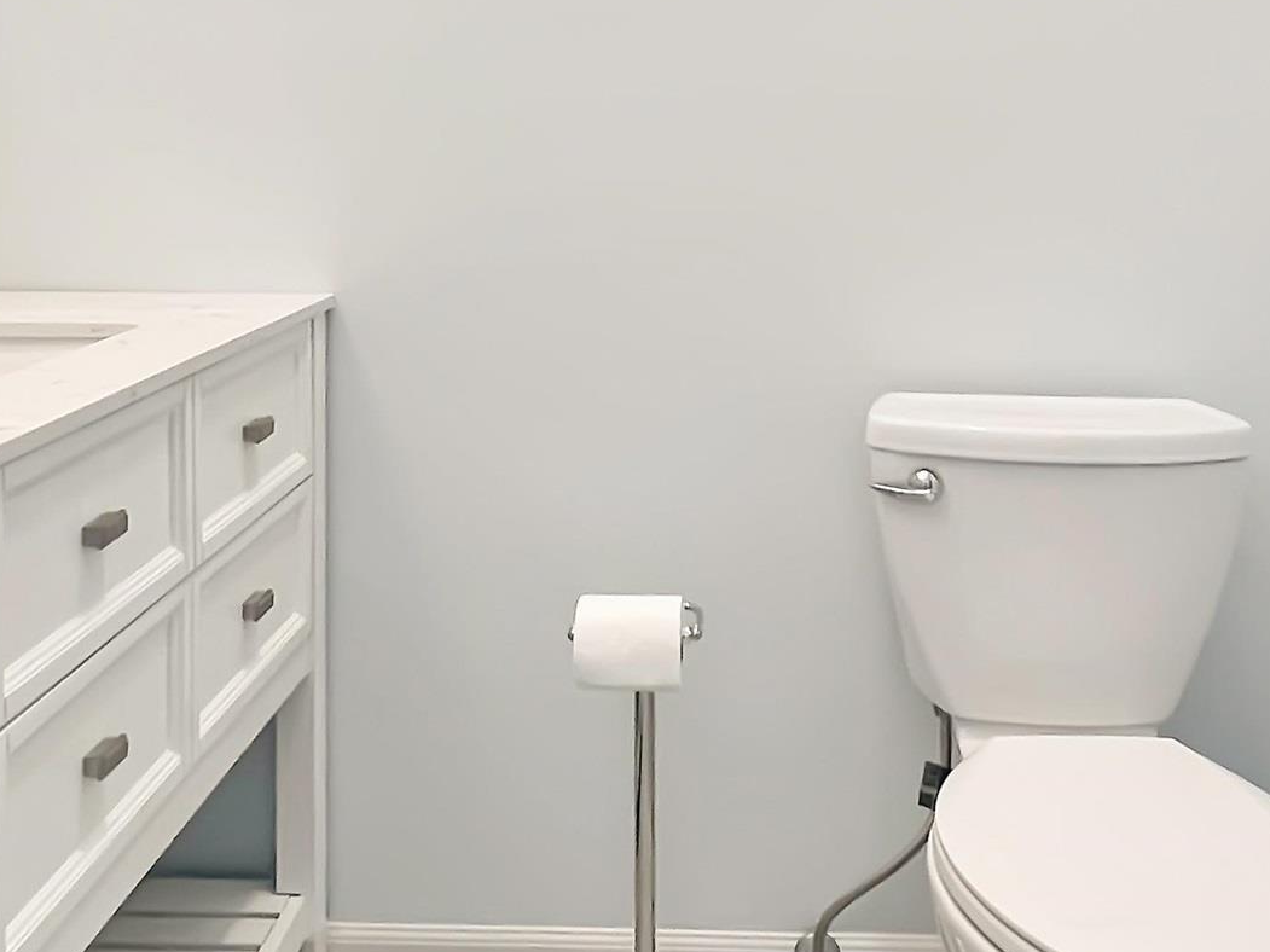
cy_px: 196
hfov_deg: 48.8
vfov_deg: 36.5
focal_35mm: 38
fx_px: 1394
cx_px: 737
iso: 125
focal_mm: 1.57
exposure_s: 1/120
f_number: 1.8
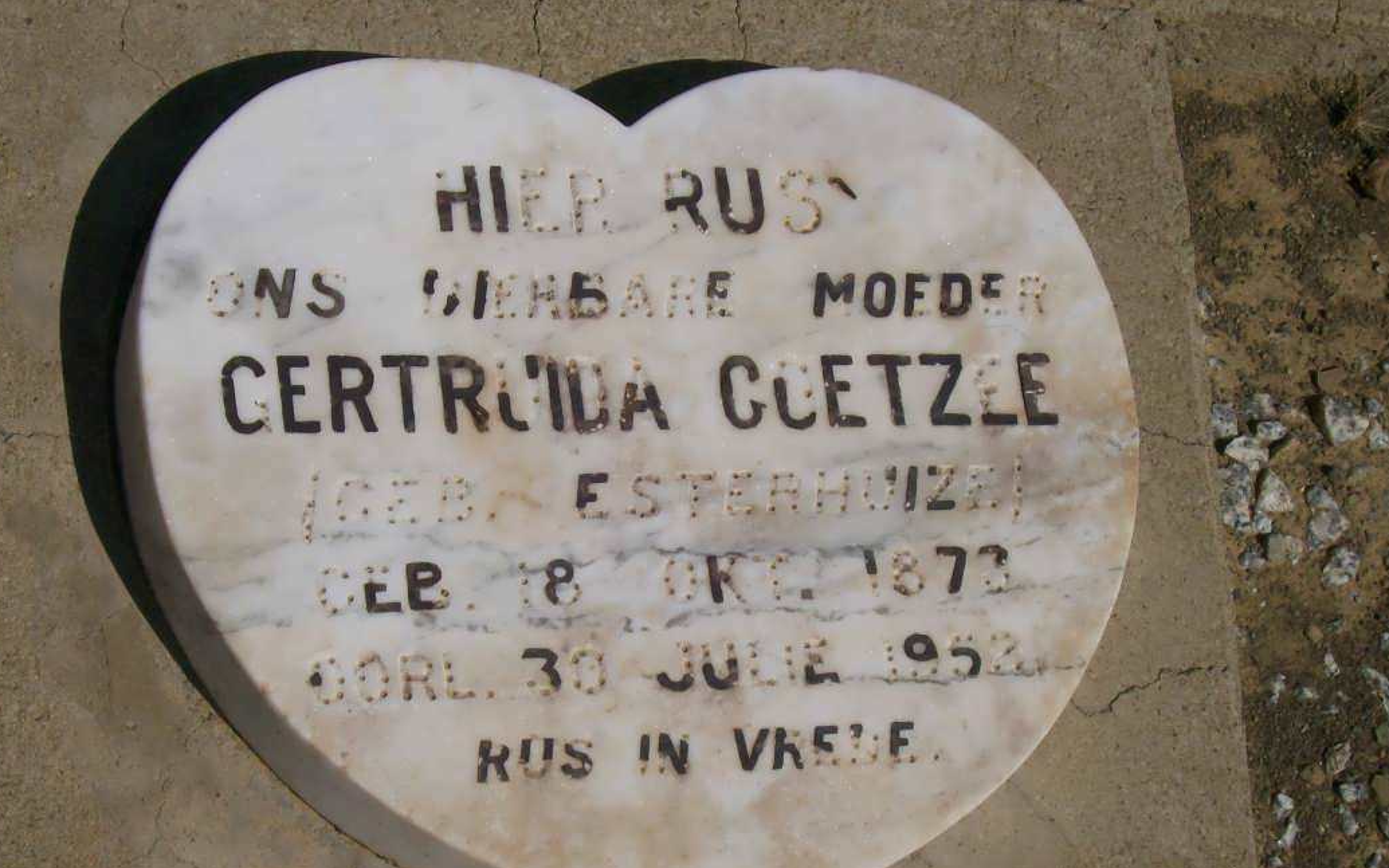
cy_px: 557
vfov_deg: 15.2
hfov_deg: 24.1
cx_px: 679
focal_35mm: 86
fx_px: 3256
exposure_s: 1/1401
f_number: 6.7
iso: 80
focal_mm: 11.6
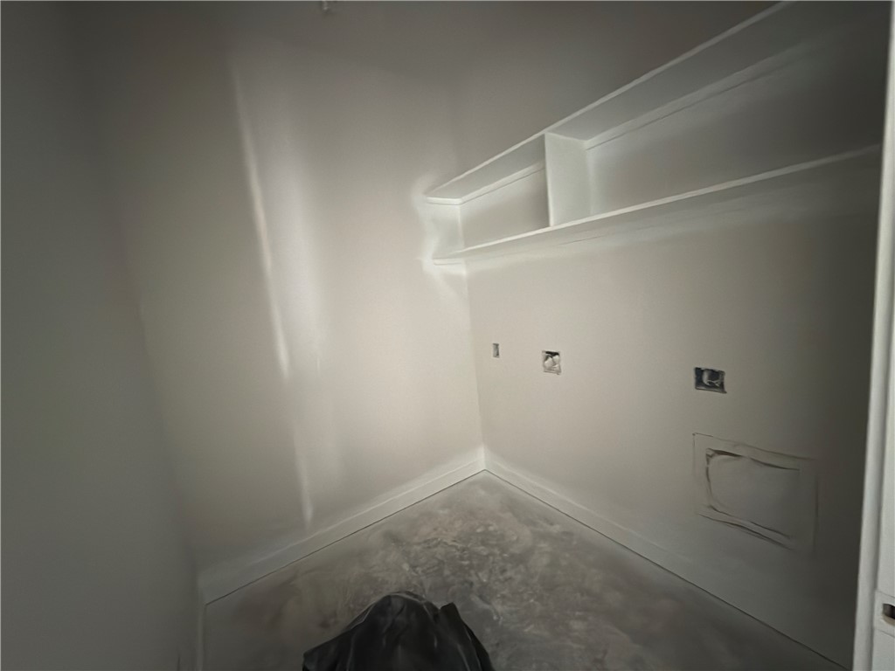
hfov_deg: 102.1
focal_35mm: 14
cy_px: 336
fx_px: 362
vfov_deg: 85.7
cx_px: 448
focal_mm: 2.22
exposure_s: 1/15
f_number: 2.2
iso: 2500
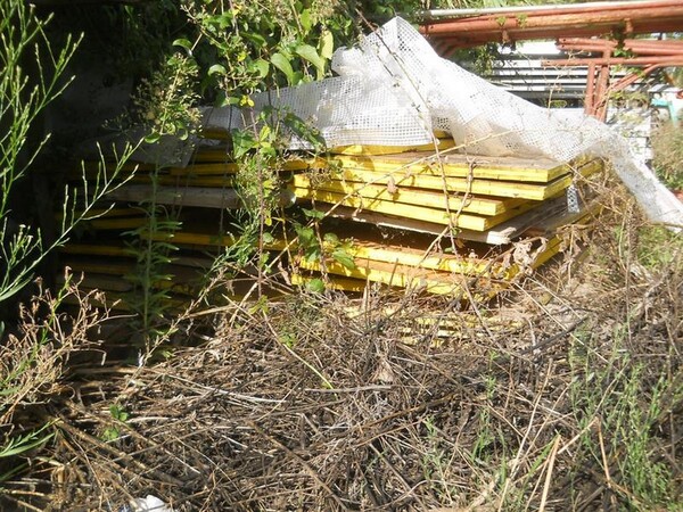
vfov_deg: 35.1
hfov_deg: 45.8
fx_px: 809
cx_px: 342
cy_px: 256
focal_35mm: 41
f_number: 5.5
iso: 80
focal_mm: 6.72
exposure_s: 1/125
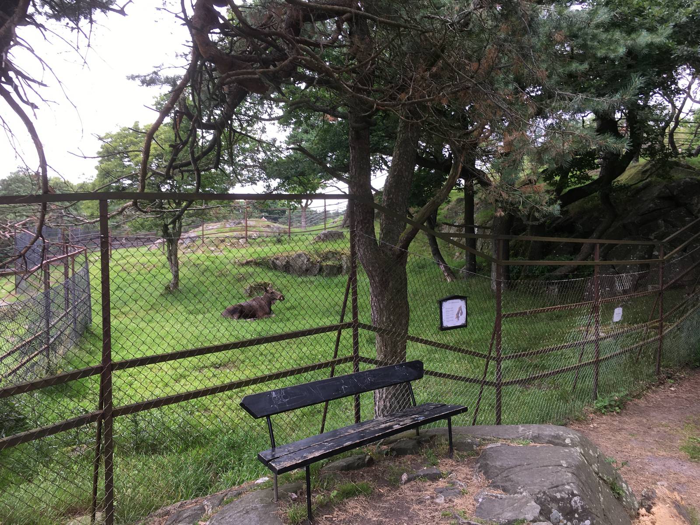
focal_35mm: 29
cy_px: 262
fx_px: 586
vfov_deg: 48.2
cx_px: 350
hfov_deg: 61.7
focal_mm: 4.15
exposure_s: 1/112
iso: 25
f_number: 2.2
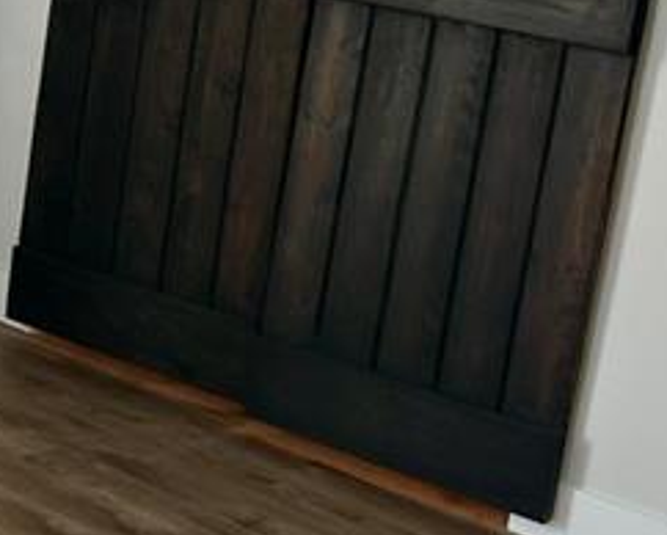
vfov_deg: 15.3
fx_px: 1956
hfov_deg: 16.5
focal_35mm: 99
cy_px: 26
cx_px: -504
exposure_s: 1/296
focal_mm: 6.86
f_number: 1.78
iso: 80
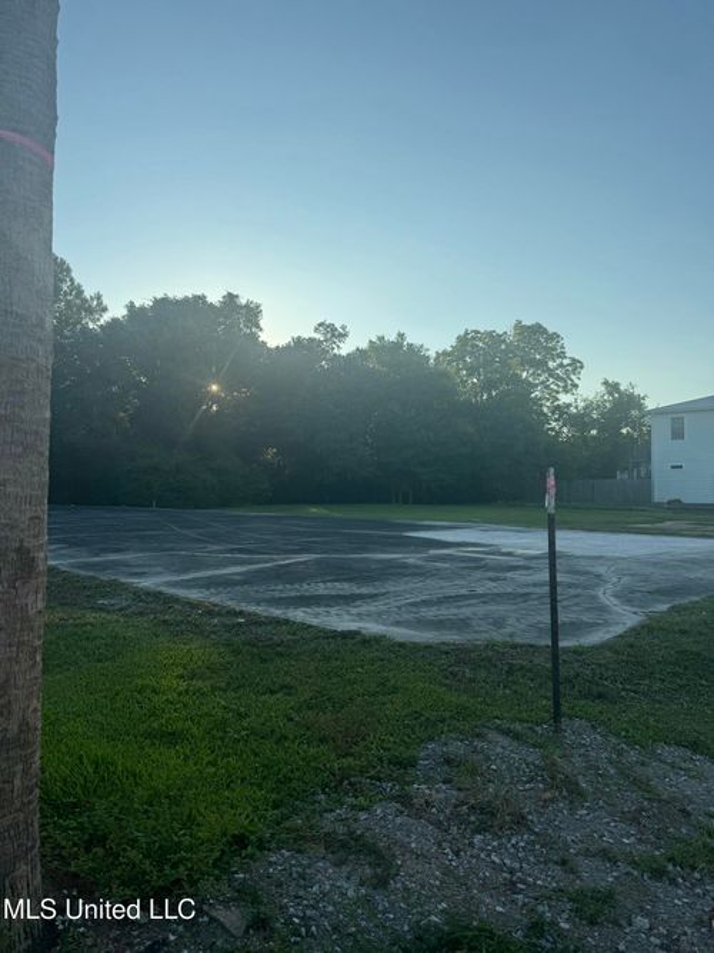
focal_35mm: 24
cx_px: 357
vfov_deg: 71.6
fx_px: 660
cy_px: 476
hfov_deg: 56.8
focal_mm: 6.76
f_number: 1.78
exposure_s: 1/3597
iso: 80
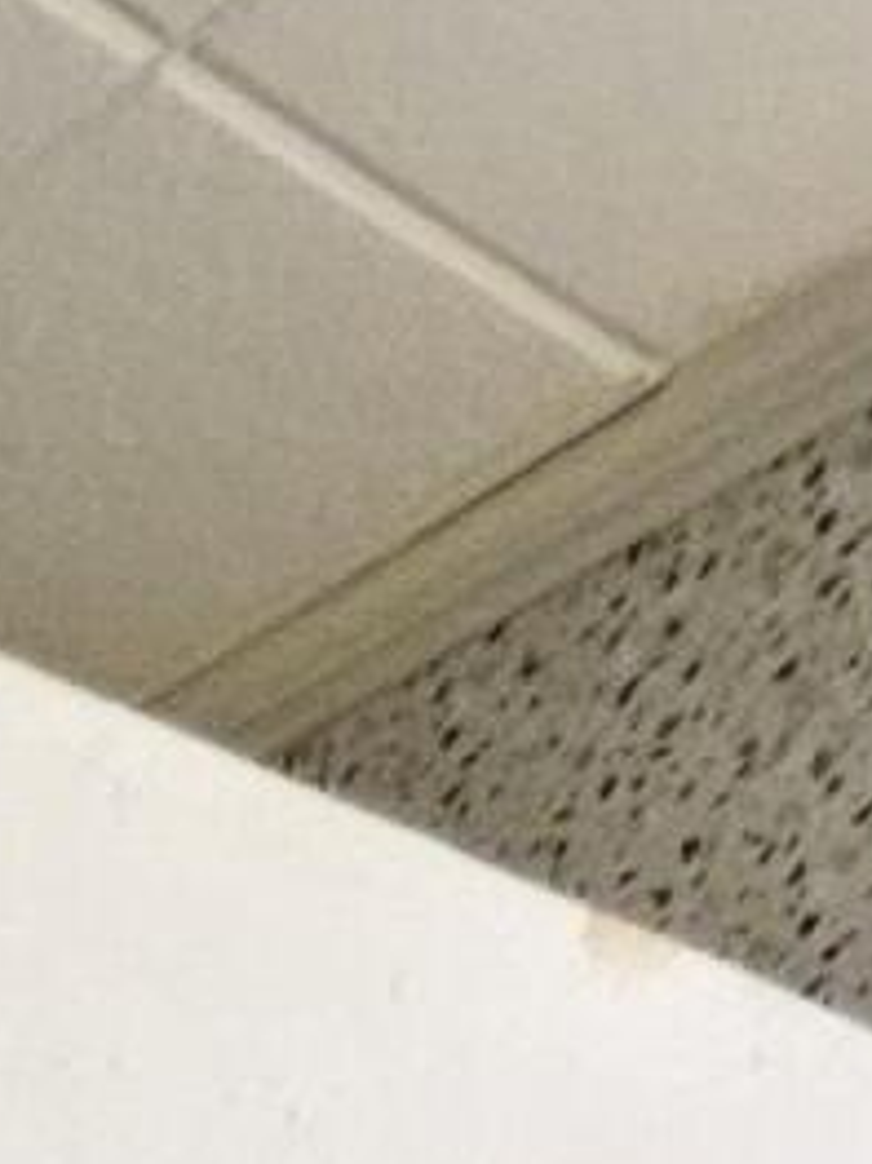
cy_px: 3306
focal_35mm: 99
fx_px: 3328
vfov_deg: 12.0
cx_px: -1779
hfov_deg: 10.4
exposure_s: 1/60
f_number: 2.2
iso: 320
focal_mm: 1.74
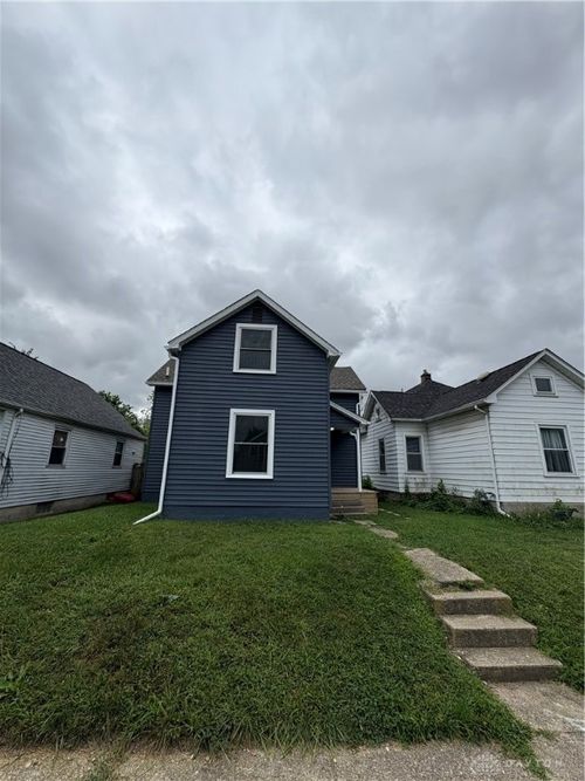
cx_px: 292
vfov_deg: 102.1
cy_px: 390
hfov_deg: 85.7
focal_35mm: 14
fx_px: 316
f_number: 2.2
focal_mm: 2.22
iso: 50
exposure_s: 1/1506
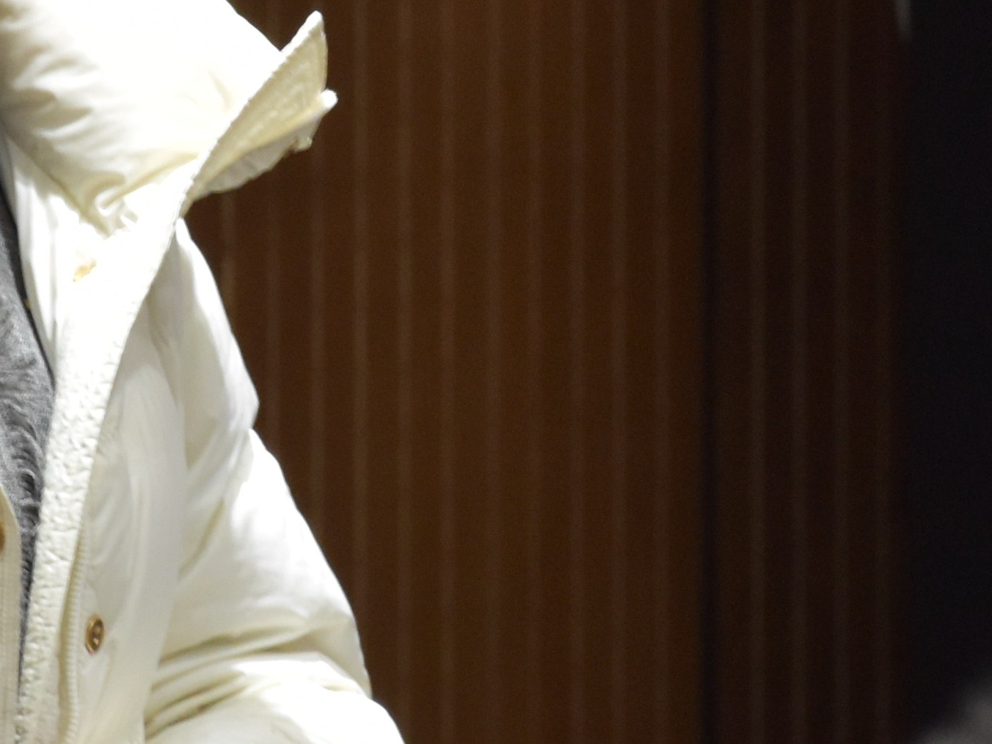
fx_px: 19262
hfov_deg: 2.9
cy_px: -21
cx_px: 156
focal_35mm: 672
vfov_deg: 2.2
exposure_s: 1/60
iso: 1250
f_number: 5.6
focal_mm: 105
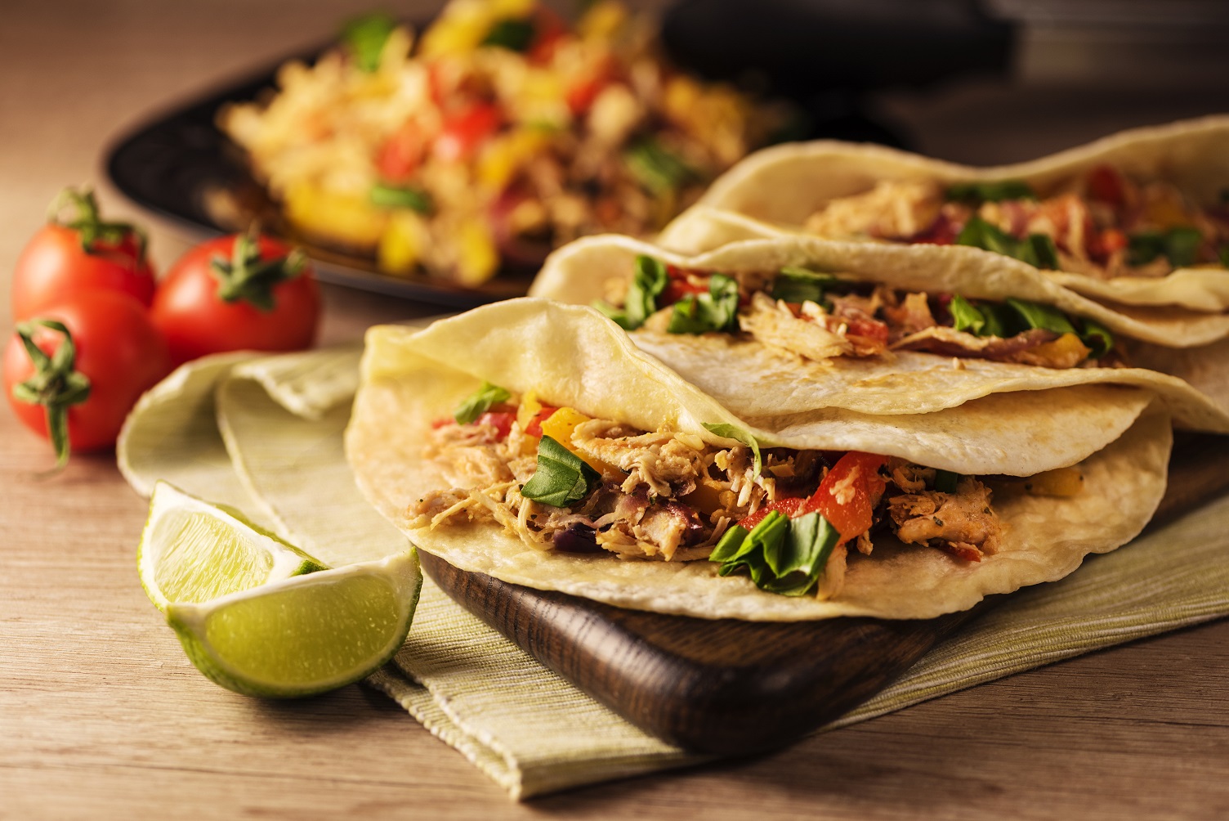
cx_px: 614
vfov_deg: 13.1
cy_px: 410
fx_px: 3586
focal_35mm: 105
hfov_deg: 19.4
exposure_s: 1/160
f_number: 5
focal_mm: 105
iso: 100
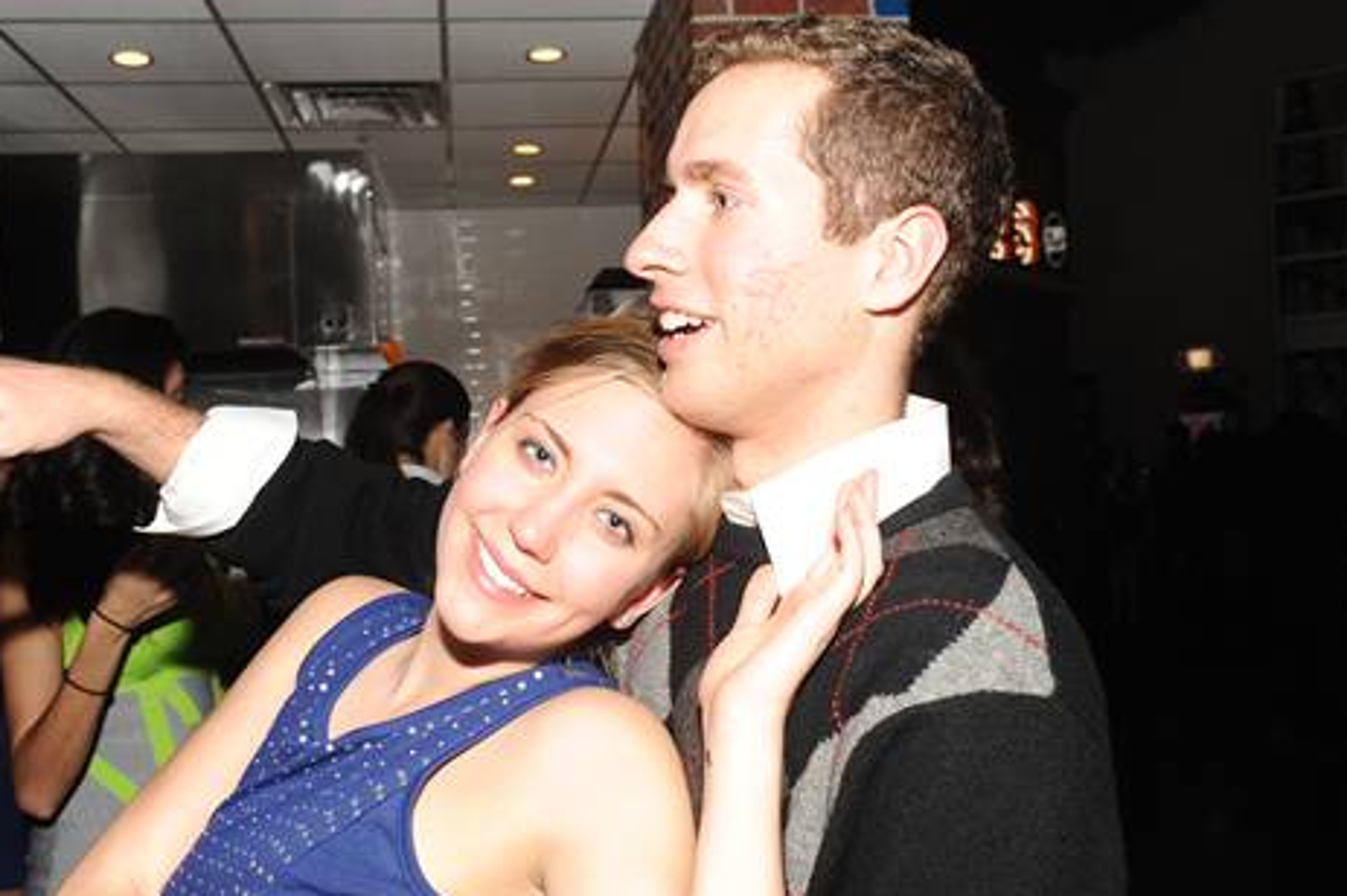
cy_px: 457
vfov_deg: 35.0
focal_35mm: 38
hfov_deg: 50.7
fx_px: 1421
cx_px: 628
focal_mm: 32
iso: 1600
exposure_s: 1/250
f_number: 8
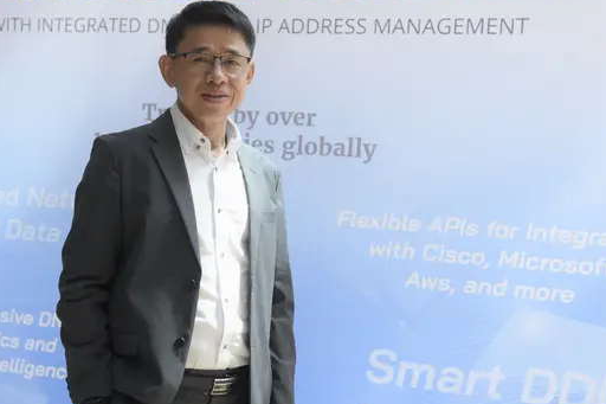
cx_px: 286
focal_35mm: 67
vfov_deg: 20.3
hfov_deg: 30.1
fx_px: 1127
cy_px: 171
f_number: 3.2
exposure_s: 1/160
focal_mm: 44
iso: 400
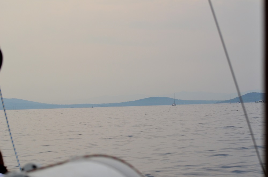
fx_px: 780
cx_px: 134
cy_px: 88
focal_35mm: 105
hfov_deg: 19.5
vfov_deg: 13.0
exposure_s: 1/2500
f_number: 5.6
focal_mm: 70
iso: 400
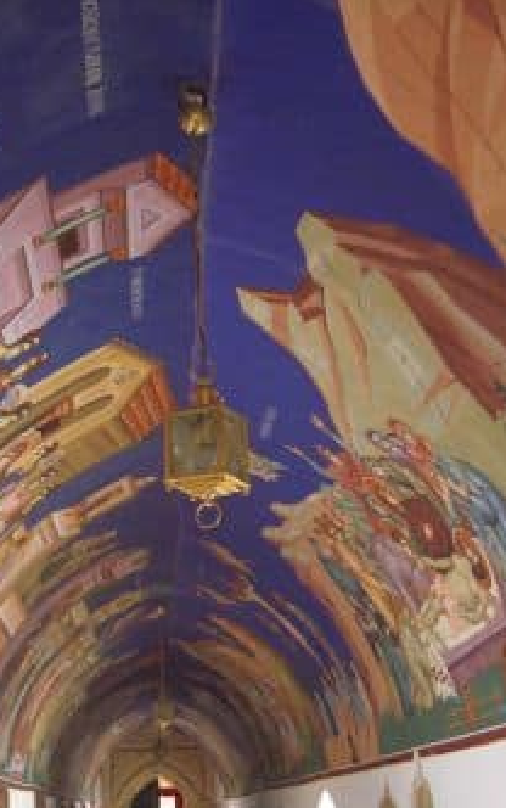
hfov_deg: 23.0
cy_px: 405
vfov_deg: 36.3
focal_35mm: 56
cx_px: 141
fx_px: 1233
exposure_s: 1/25
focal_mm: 8
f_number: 2.8
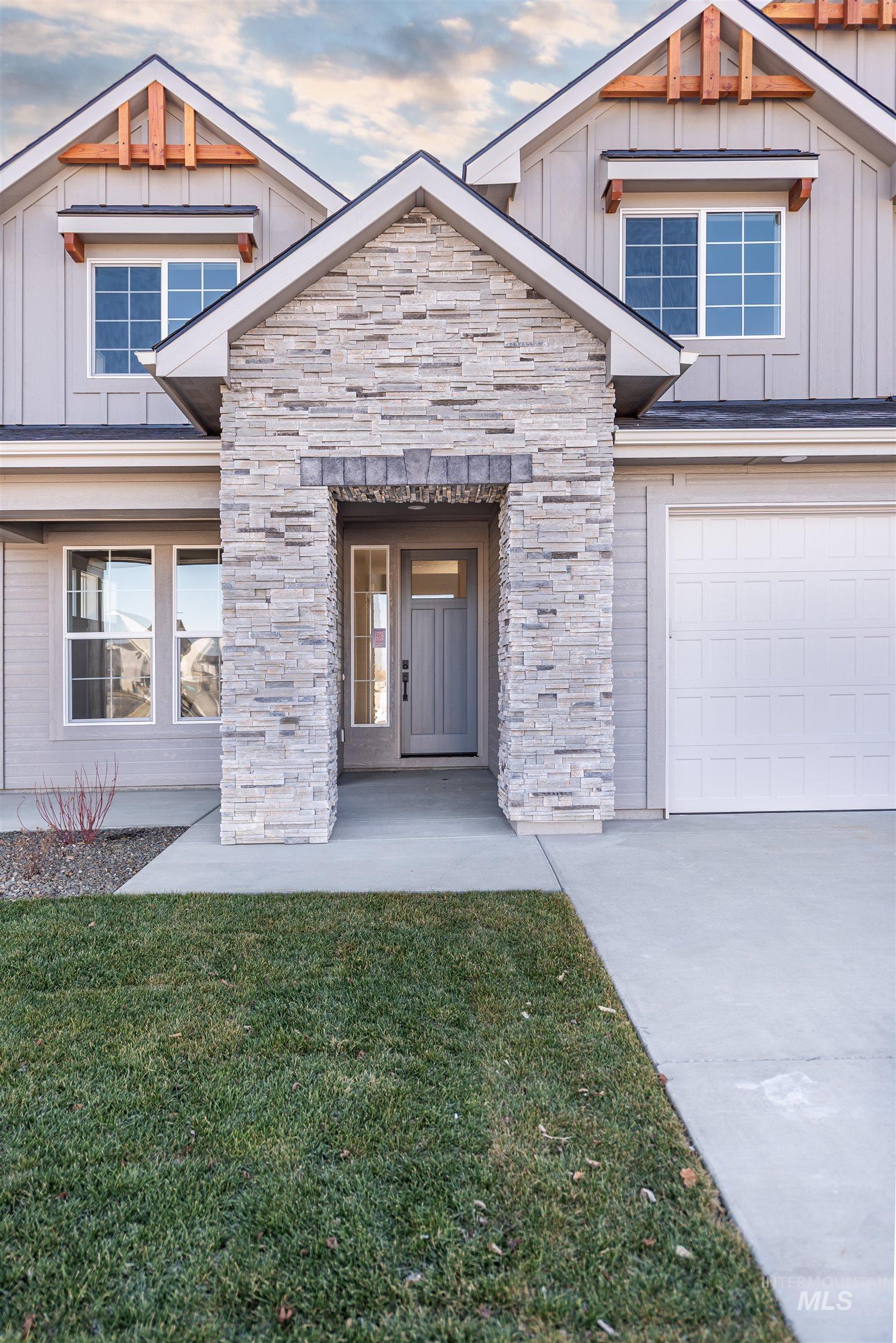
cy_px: 672
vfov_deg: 73.7
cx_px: 448
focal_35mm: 24
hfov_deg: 53.2
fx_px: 895
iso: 100
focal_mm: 24
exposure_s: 1/160
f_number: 2.8
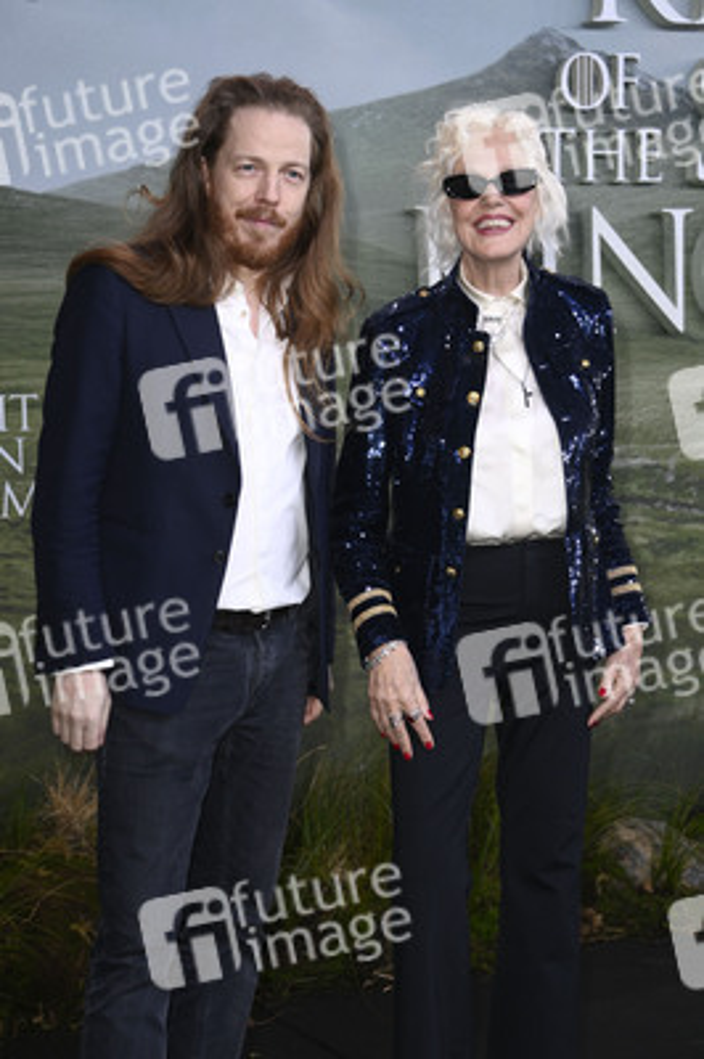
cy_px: 530
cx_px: 352
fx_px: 2409
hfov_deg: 16.6
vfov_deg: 24.8
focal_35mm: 82
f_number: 5.6
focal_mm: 82
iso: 640
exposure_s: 1/250
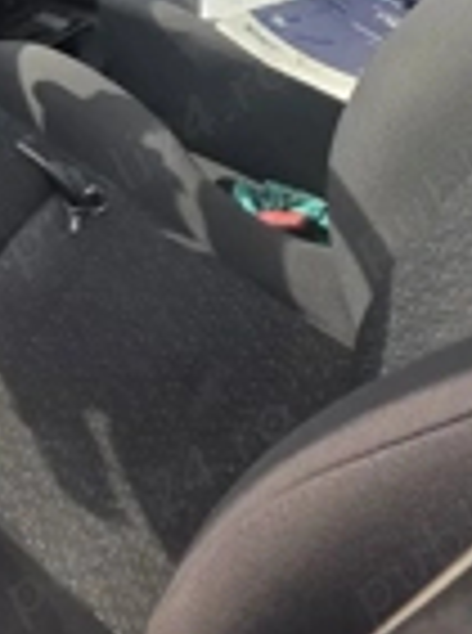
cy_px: -139
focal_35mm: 37
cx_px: -112
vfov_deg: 37.2
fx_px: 676
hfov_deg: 31.4
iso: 40
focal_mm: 2.2
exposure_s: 1/1429
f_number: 1.9
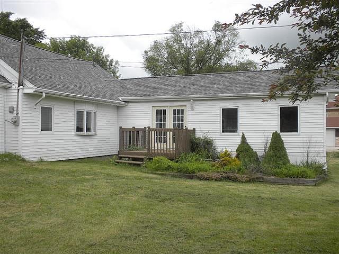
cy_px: 127
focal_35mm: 37
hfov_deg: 50.1
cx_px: 170
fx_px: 362
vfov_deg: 38.7
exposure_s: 1/79
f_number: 10
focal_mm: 6.6
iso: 64
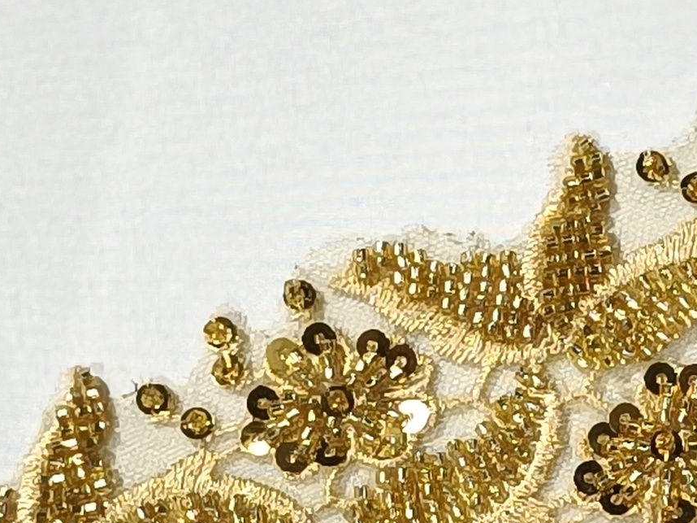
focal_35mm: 153
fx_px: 3080
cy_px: 422
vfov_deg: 9.7
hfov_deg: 12.9
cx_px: 496
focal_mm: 6.57
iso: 2000
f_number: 1.6
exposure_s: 1/3805
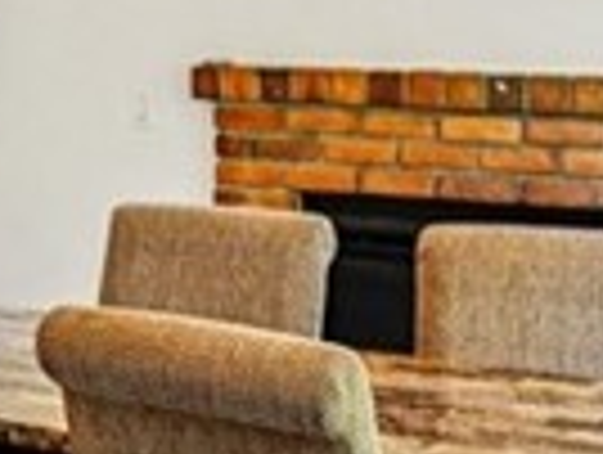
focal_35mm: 110
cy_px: 0
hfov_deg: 16.4
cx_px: -288
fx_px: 1920
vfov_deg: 13.3
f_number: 8
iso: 400
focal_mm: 15
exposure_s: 1/25
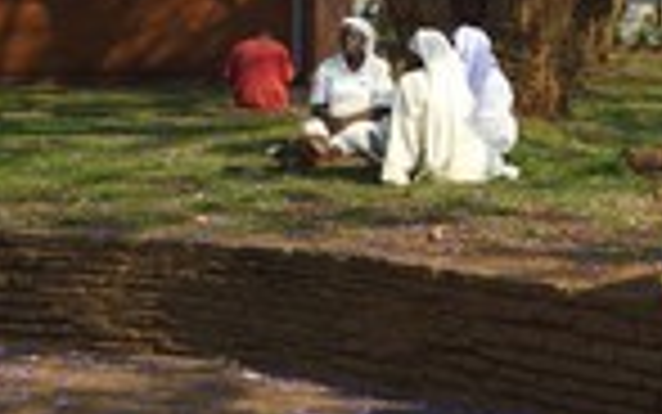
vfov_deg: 13.9
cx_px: 941
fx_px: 1679
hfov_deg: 19.8
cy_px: 22
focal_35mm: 93
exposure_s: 1/250
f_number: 9
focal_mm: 32
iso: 200
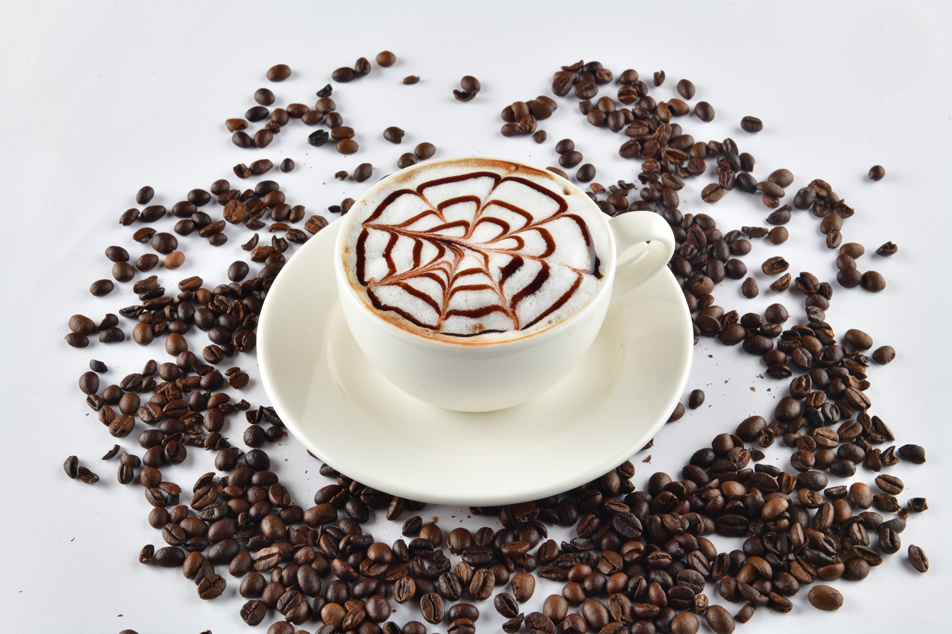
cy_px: 317
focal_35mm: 70
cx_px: 476
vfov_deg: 19.5
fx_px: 1851
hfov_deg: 28.8
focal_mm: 70
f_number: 22
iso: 100
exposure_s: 1/160
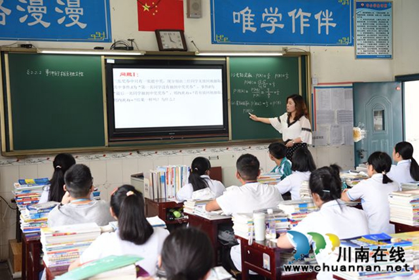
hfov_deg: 38.2
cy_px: 140
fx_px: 605
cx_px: 210
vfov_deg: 26.0
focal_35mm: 52
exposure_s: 1/80
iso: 800
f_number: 4.5
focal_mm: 52
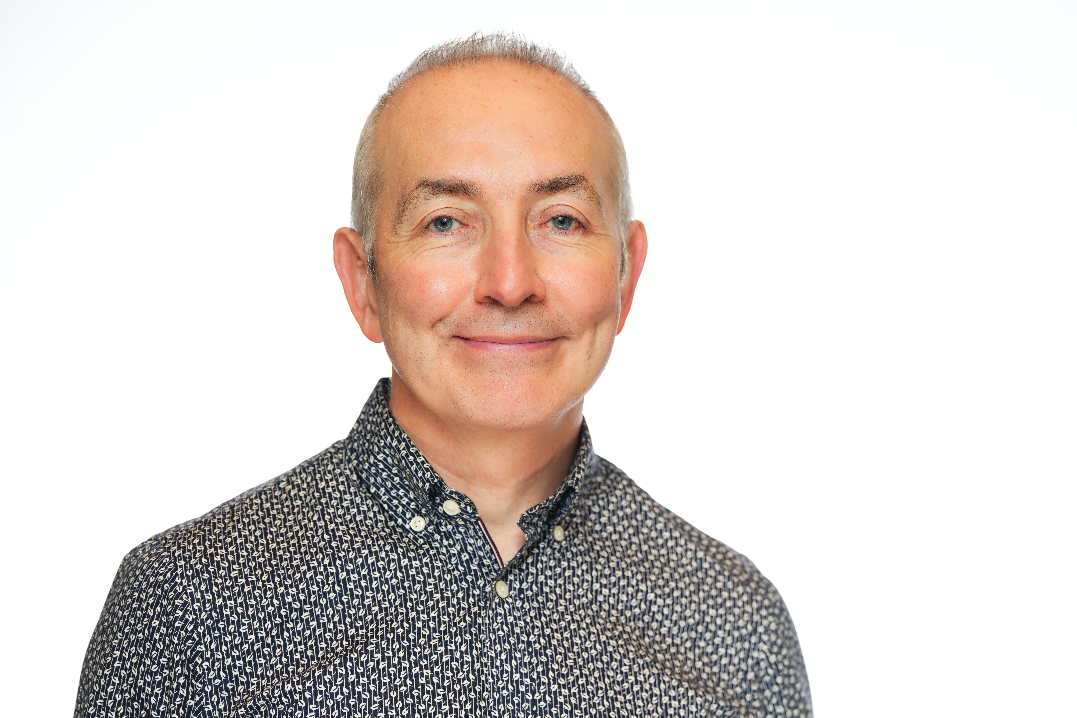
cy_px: 359
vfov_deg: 14.4
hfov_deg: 21.5
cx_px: 538
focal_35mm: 95
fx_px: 2842
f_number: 4
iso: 200
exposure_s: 1/125
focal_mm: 95
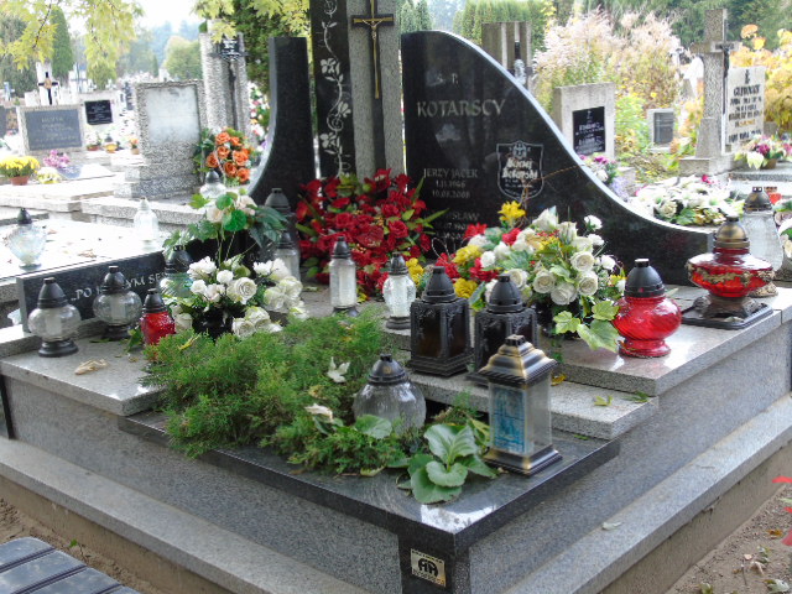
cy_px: 297
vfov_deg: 36.0
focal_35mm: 40
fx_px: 915
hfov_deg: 46.8
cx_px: 396
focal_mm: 7.1
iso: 100
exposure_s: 1/30
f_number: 3.9
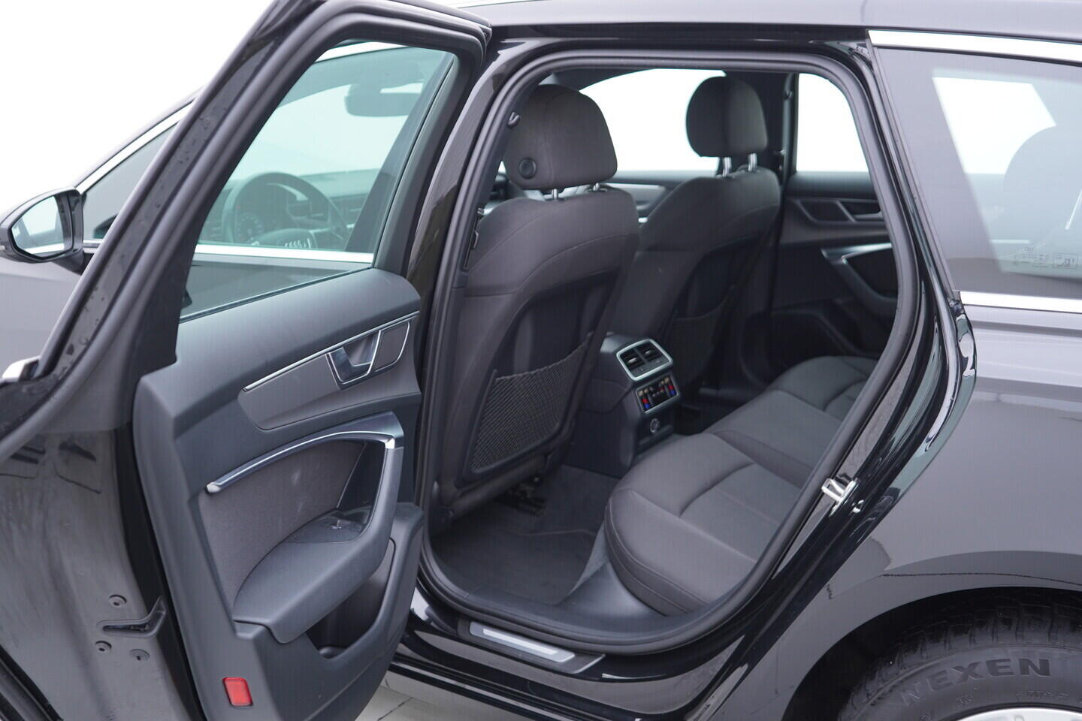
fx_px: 1082
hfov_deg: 53.1
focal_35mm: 36
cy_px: 360
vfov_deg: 36.9
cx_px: 541
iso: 200
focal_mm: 24
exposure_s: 1/40
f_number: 2.8
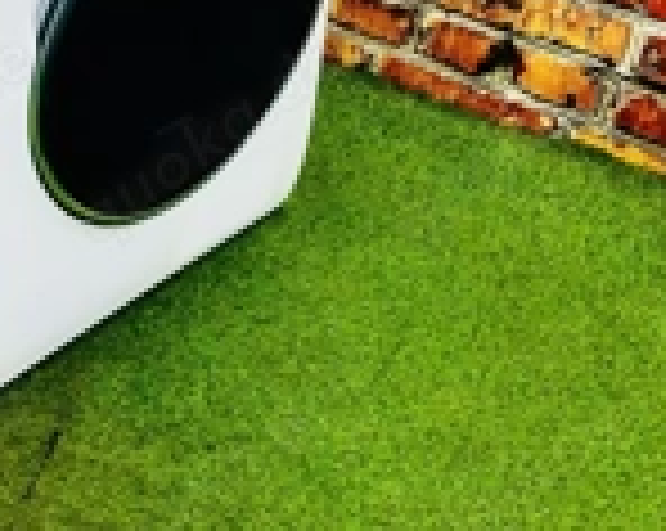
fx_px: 1457
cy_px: -135
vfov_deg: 19.3
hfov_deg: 25.0
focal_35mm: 74
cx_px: 63
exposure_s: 1/24
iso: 40
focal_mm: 3.99
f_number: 1.8
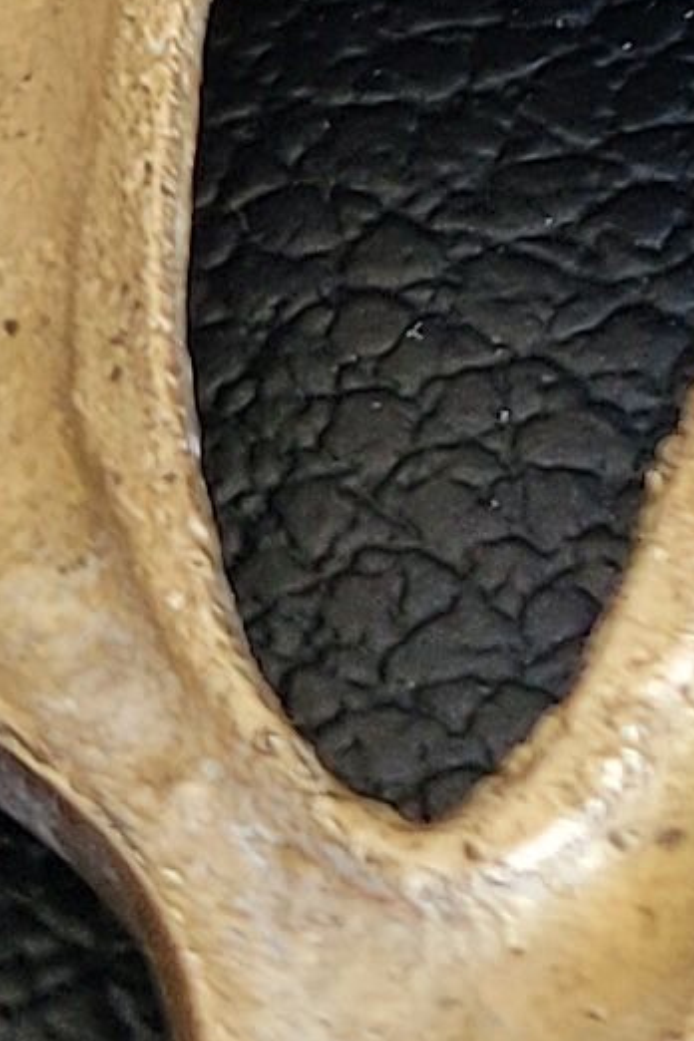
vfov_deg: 9.5
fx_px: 6043
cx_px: 1340
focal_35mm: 209
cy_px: -696
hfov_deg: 6.4
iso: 200
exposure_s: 1/100
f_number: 1.8
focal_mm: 5.4
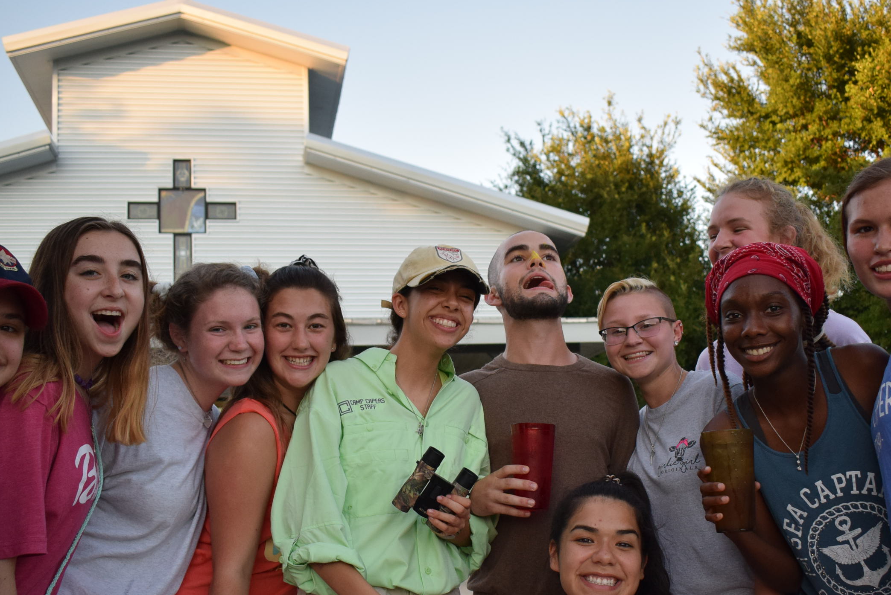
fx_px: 1065
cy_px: 388
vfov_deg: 31.0
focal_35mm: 43
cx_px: 499
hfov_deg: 45.3
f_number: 3.8
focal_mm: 20
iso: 800
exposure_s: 1/800
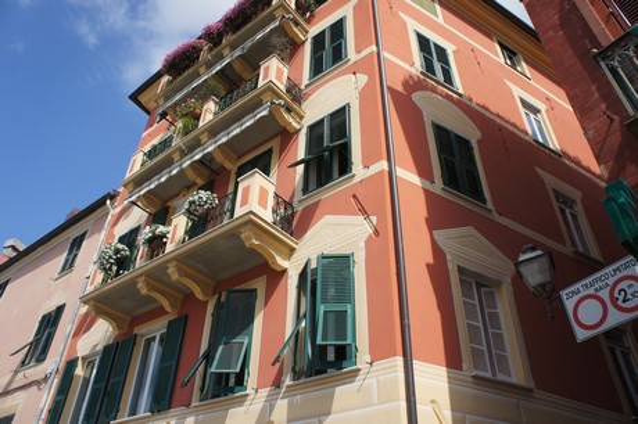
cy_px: 212
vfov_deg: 47.9
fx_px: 478
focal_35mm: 27
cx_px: 319
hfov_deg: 67.4
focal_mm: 18
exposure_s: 1/500
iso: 200
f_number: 7.1
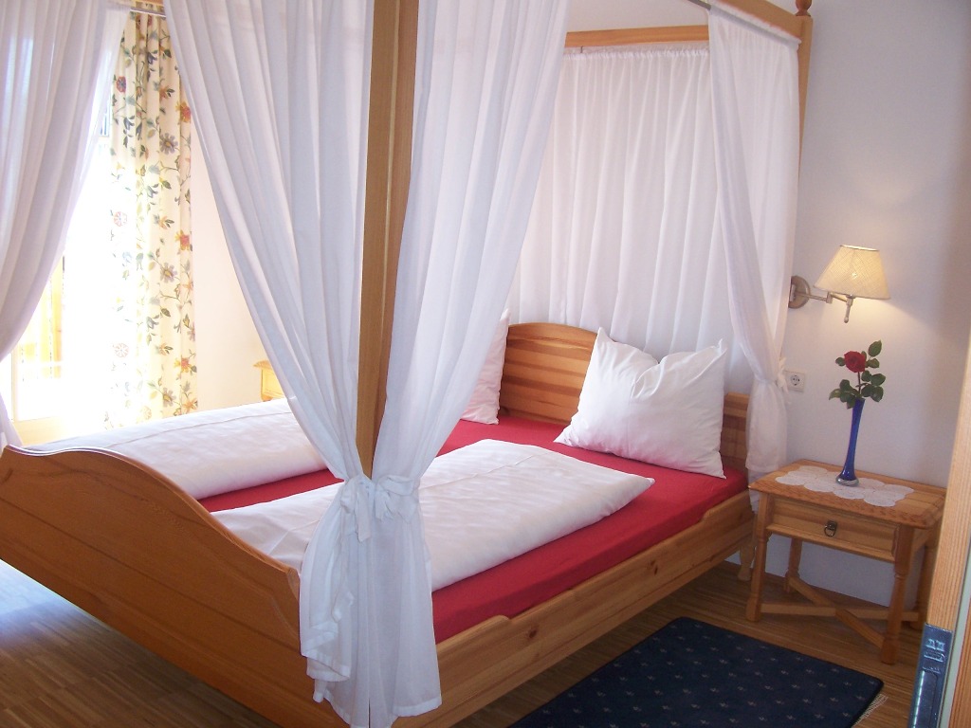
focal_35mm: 34
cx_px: 486
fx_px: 954
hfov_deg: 54.0
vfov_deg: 41.8
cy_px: 364
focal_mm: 5.6
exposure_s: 1/90
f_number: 2.7
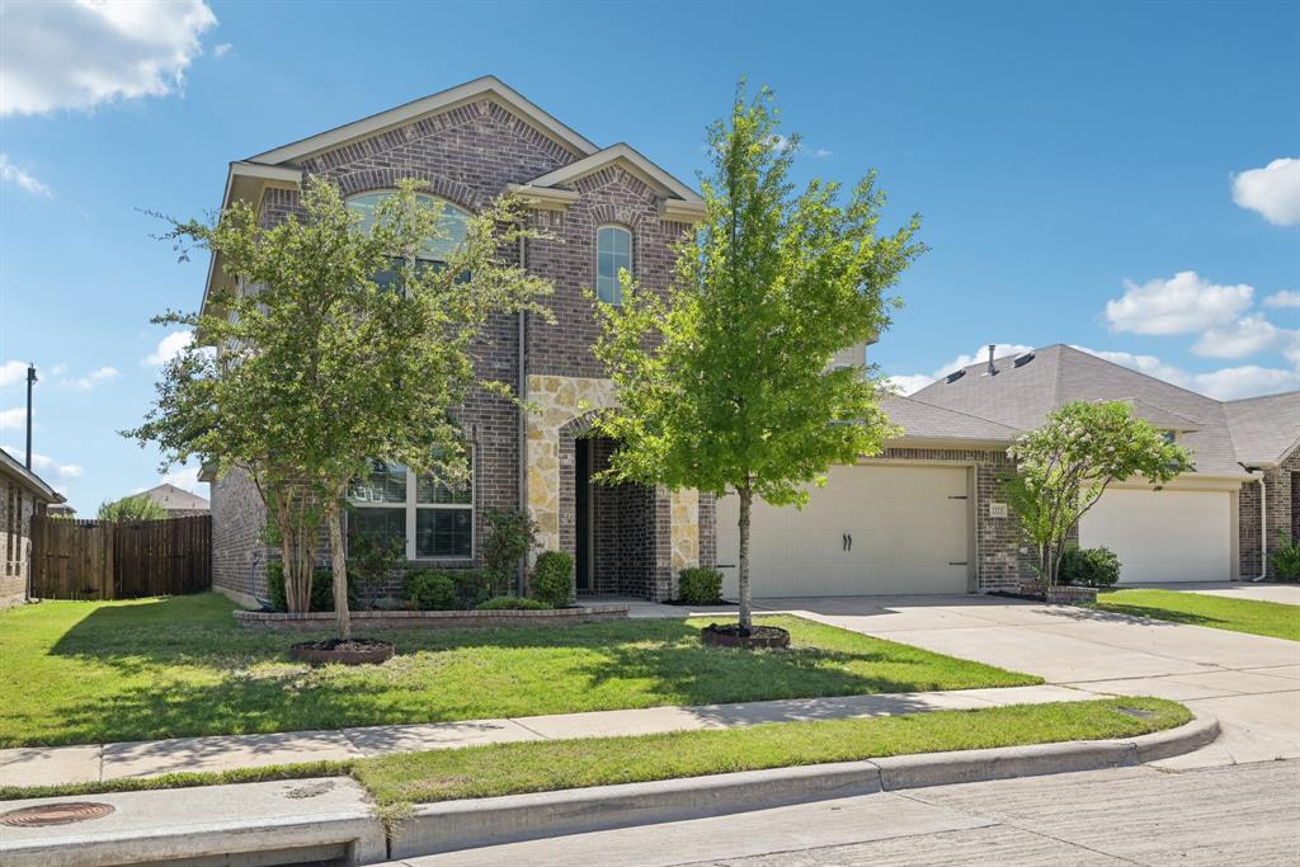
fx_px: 1083
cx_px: 650
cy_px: 434
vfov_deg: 43.6
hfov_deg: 61.9
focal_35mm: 30
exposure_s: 1/1000
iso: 400
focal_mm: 30
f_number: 8
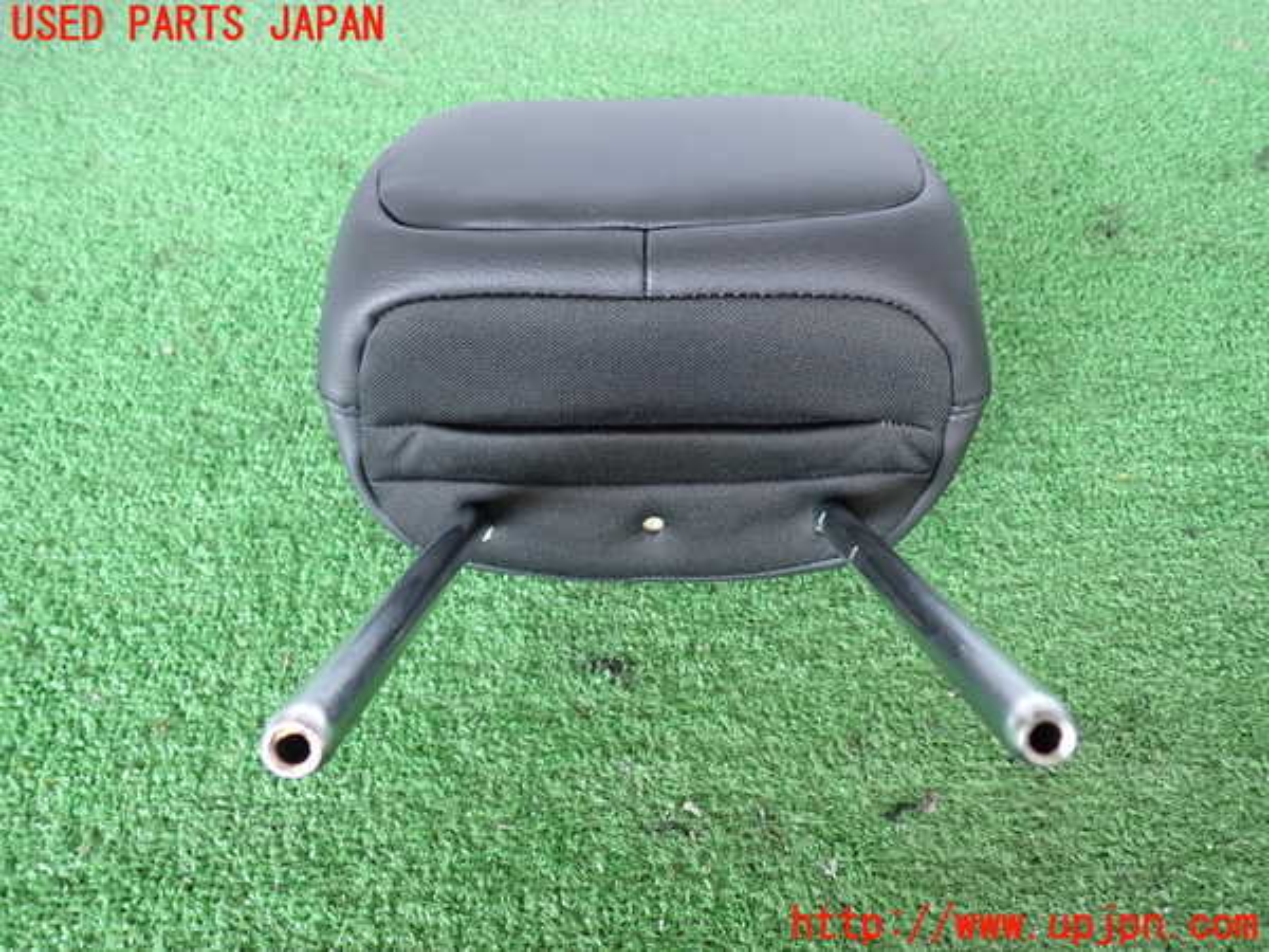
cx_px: 634
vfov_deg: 49.7
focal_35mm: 28
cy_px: 476
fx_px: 1026
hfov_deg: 63.4
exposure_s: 1/40
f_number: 2.2
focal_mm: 5.05
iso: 200
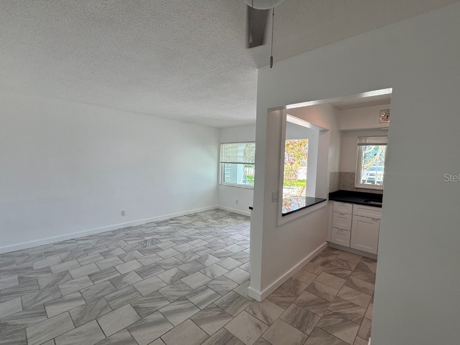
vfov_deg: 78.1
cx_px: 229
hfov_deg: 94.5
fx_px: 213
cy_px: 177
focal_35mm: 16
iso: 40
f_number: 2.2
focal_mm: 2.22
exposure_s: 1/138
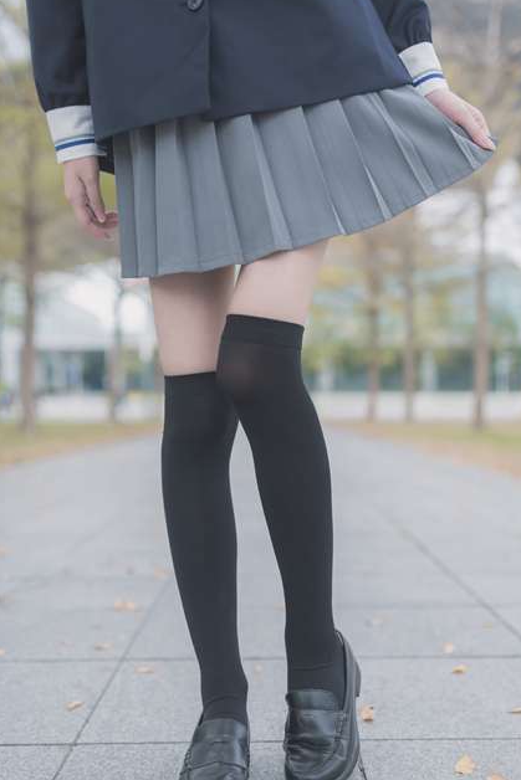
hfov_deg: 34.2
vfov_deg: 49.5
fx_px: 846
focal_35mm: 39
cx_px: 285
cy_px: 421
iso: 125
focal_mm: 35
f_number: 2
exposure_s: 1/400
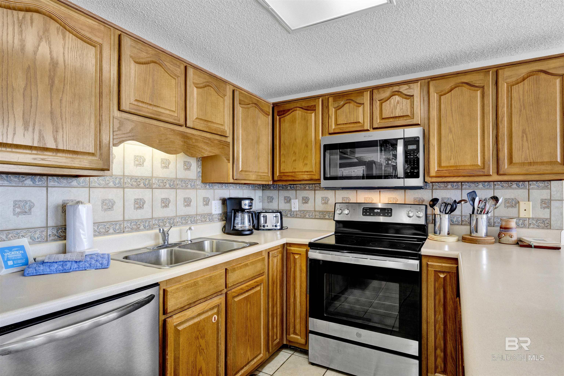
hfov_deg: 86.9
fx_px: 298
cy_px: 188
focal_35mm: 19
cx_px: 282
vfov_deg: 64.6
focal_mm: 19
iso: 400
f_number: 11
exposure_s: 1/5
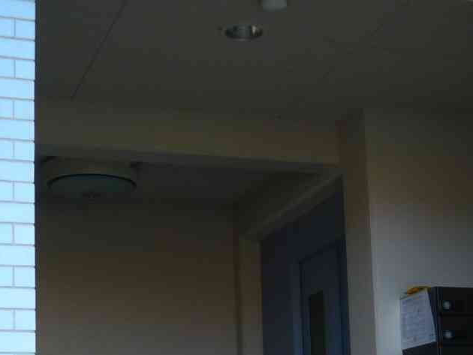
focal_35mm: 78
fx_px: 1066
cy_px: 336
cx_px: 311
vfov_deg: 18.5
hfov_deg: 24.9
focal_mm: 4.3
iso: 100
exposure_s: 1/125
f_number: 2.5
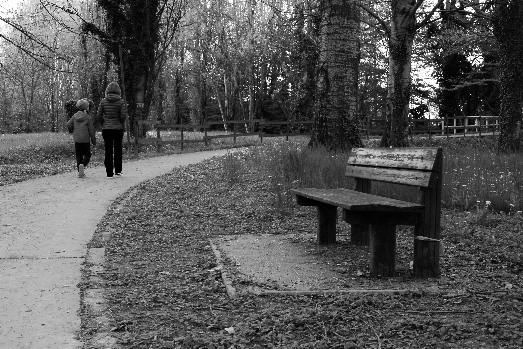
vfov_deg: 34.2
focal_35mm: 39
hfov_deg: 49.5
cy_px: 174
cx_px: 262
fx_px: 567
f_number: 13
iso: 800
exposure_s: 1/160
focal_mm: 26
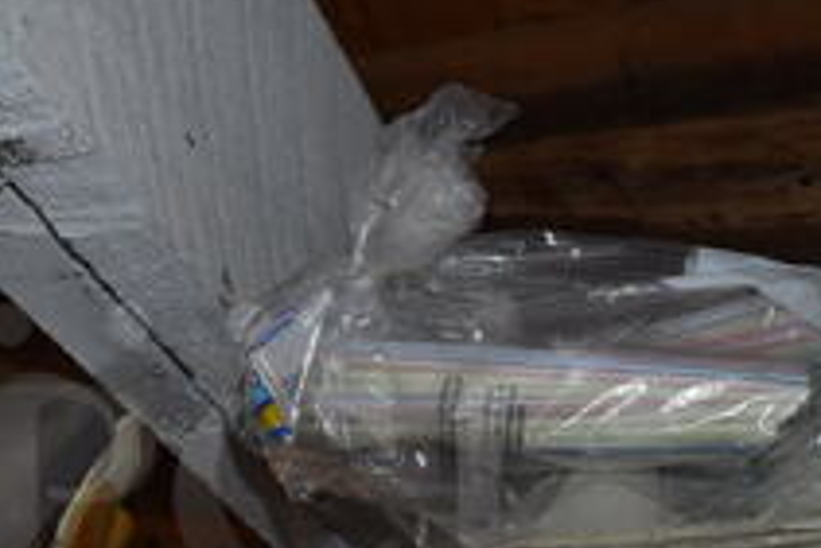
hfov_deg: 25.8
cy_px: 482
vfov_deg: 17.3
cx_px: 249
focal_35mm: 78
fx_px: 1780
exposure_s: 1/200
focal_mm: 18
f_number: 4
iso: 320
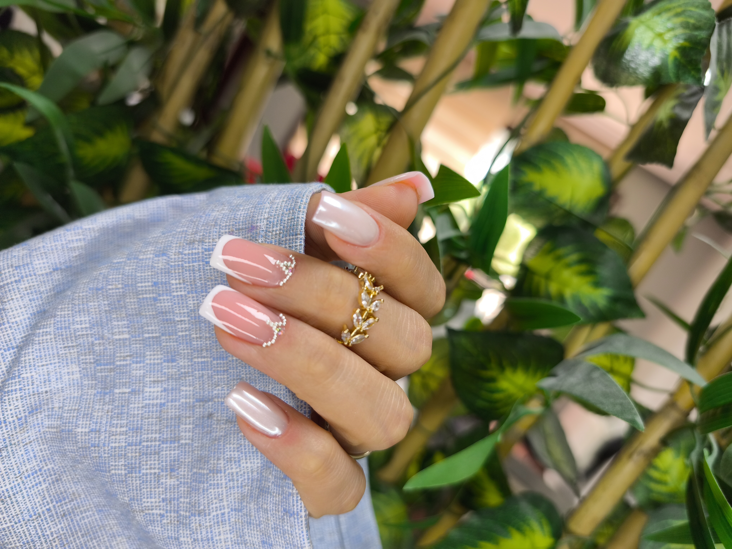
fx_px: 486
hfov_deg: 73.9
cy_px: 274
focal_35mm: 23
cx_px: 366
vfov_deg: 58.9
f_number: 1.6
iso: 125
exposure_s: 1/100
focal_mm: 6.57
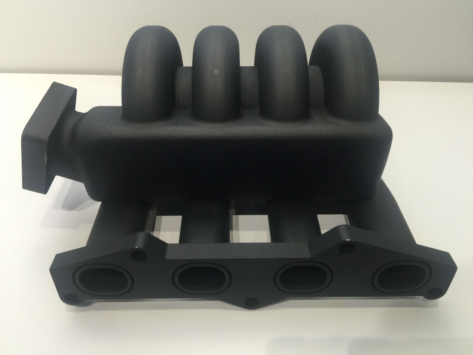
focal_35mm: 29
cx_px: 236
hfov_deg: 61.7
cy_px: 178
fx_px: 396
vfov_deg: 48.2
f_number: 2.2
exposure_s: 1/17
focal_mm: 4.15
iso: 50
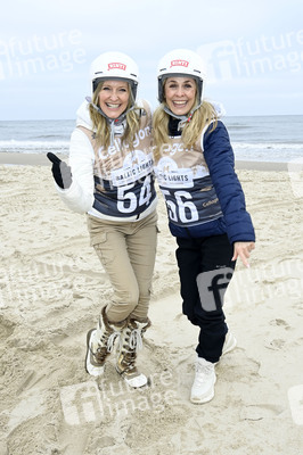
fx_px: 443
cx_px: 152
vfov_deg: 54.5
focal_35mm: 35
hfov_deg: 37.8
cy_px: 228
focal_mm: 35
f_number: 11
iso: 1000
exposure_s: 1/250
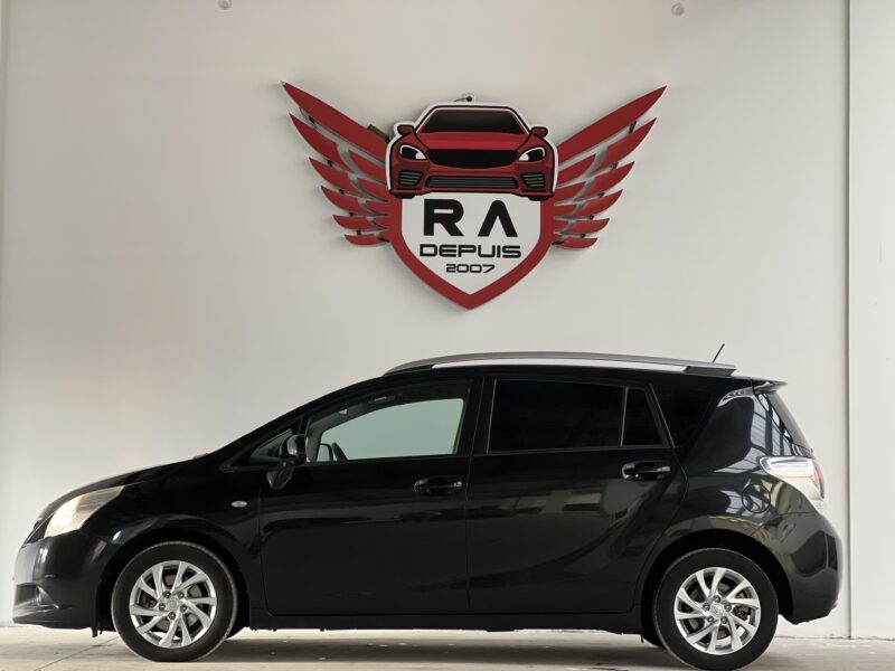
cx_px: 448
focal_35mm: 77
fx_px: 1991
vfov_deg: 19.1
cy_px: 336
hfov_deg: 25.3
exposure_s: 1/40
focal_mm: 9
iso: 320
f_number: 2.8
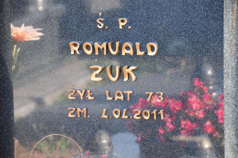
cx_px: 119
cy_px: 79
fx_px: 1486
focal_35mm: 225
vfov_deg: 6.1
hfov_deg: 9.2
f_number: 7.1
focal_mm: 150
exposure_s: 1/80
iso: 450
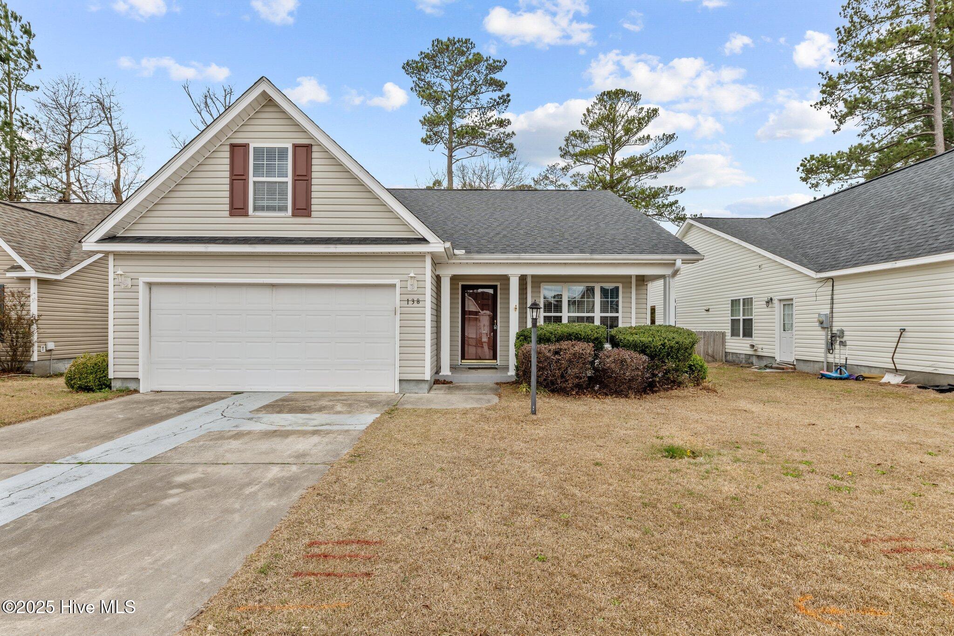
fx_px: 503
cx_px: 477
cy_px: 318
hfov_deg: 86.9
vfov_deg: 64.5
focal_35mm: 19
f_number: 9
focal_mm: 19
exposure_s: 1/60
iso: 100
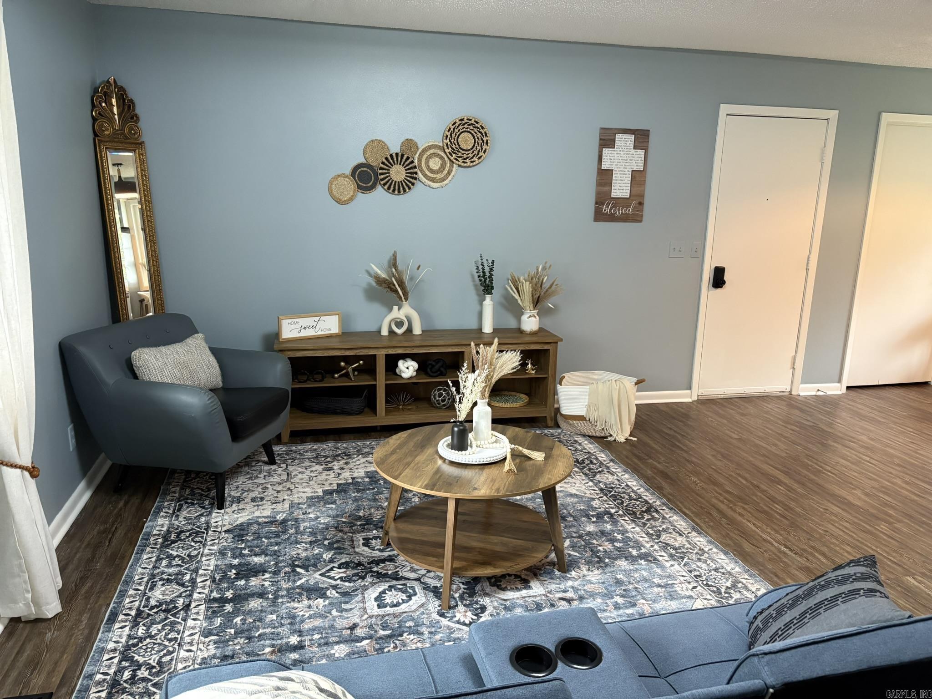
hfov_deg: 67.3
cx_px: 466
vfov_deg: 53.1
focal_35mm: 26
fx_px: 700
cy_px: 350
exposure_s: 1/60
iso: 320
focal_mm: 5.96
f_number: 1.6
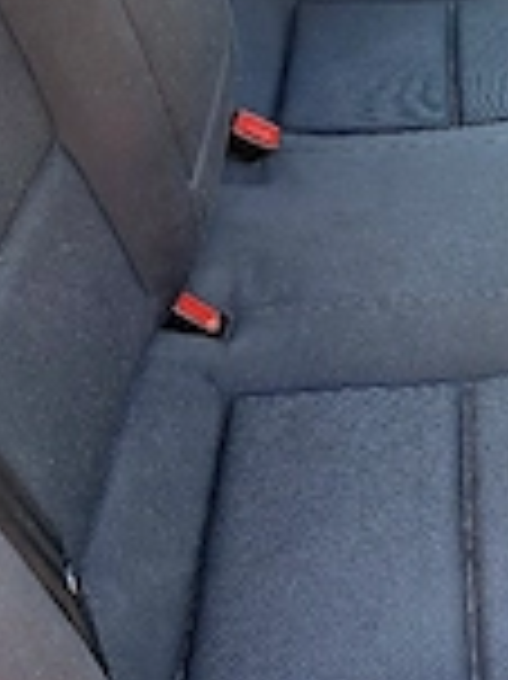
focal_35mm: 61
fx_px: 1195
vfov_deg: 31.6
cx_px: 593
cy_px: 270
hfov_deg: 22.3
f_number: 1.8
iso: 50
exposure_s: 1/100
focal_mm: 5.54
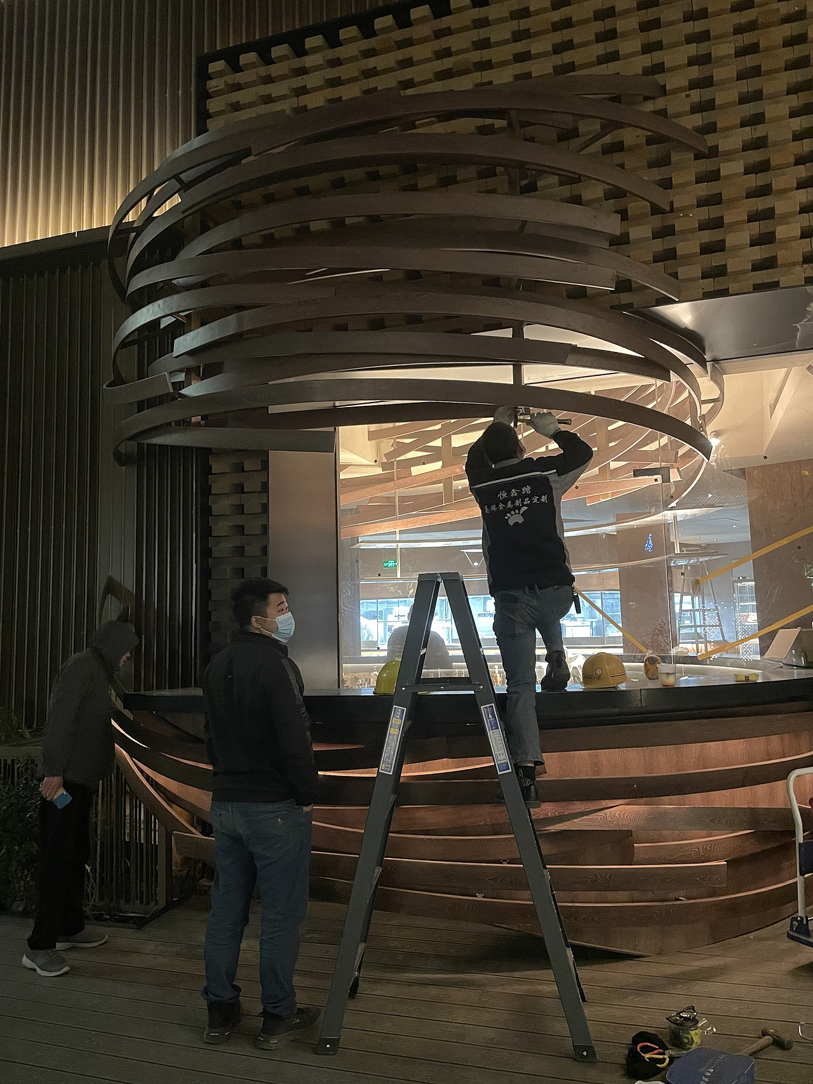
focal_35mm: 26
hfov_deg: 53.1
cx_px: 406
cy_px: 542
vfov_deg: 67.3
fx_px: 814
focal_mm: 4.2
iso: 1000
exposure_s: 1/30
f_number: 1.6
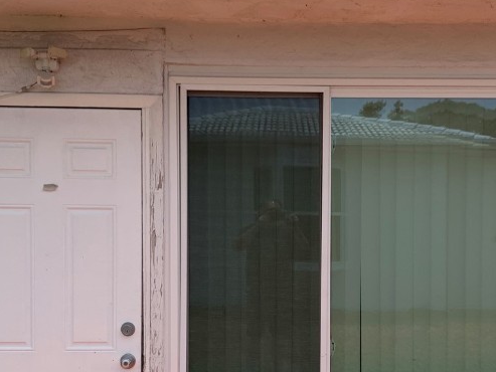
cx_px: 304
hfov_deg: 35.4
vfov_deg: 26.8
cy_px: 259
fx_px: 774
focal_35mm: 54
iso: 25
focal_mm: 4.25
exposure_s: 1/2681
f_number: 1.8
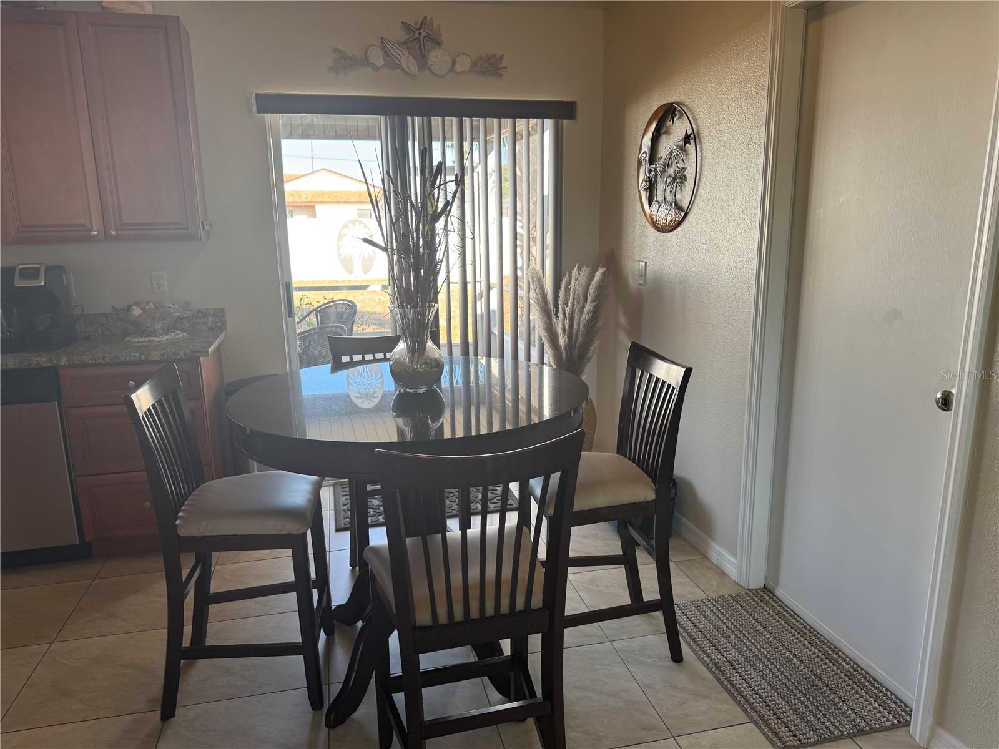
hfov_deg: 71.6
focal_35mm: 24
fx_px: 693
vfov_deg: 56.8
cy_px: 374
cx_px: 500
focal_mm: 6.76
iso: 80
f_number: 1.78
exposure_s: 1/121
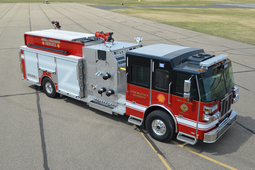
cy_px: 85
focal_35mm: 36
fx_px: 255
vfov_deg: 36.8
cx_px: 128
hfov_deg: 53.2
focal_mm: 24
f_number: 8
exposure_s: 1/250
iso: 100
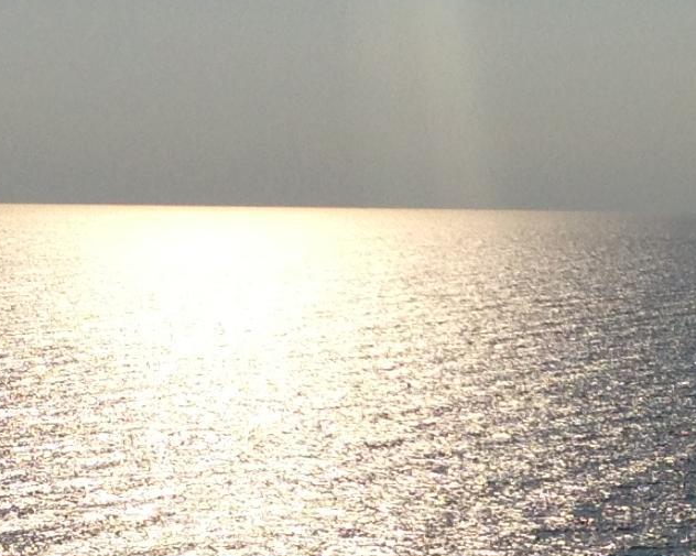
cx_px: 949
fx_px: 3150
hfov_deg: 12.2
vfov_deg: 10.1
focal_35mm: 153
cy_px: 296
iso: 64
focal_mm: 4.12
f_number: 2.4
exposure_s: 1/18182
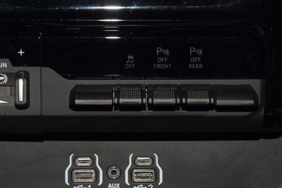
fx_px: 1073
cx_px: 112
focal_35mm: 137
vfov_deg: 10.0
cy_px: 86
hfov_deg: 15.0
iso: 100
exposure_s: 1/125
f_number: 8
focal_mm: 70
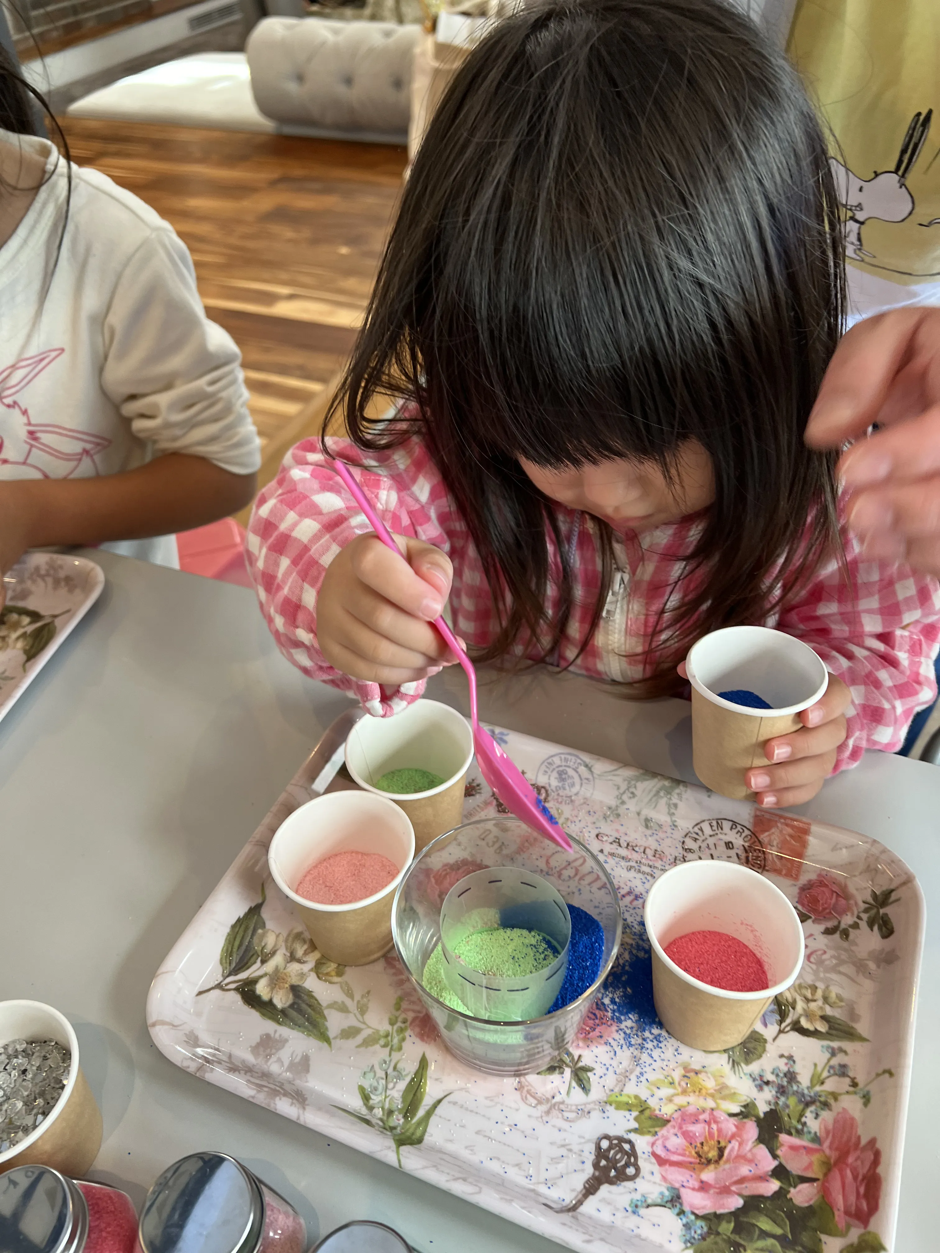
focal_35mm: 26
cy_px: 626
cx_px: 470
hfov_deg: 53.1
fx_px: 941
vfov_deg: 67.3
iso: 80
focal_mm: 5.7
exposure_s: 1/60
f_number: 1.5
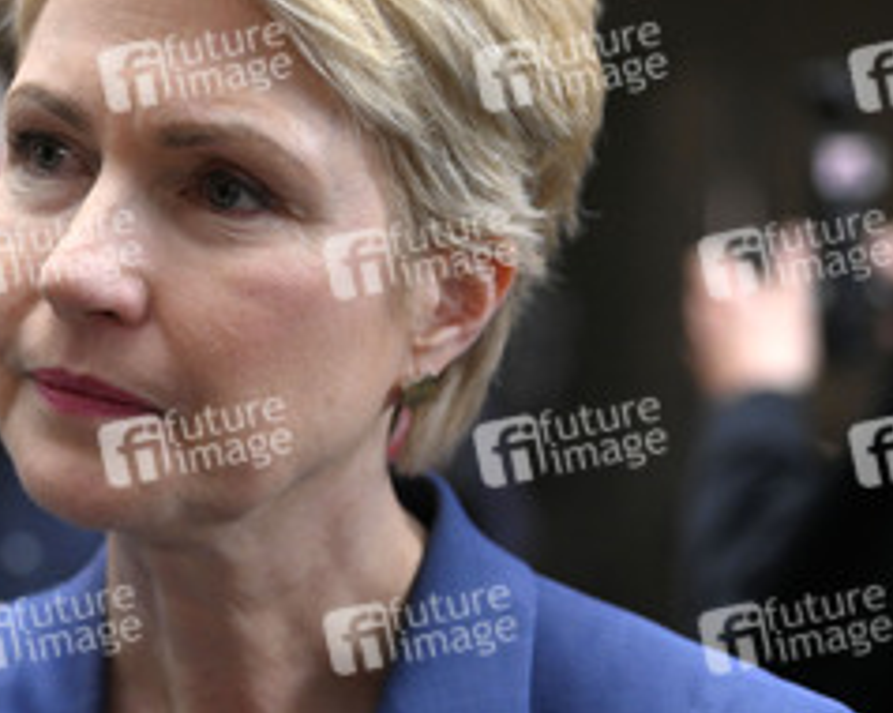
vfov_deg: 10.2
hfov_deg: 12.7
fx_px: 3988
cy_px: 349
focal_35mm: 151
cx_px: 96
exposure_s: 1/800
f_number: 4
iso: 4000
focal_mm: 85
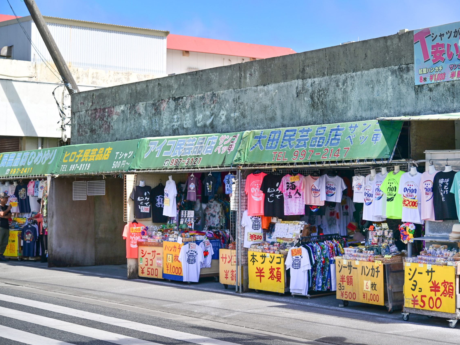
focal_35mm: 76
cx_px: 251
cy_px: 173
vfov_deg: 19.4
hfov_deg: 25.7
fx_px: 1010
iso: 100
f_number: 4
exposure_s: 1/800
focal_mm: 70
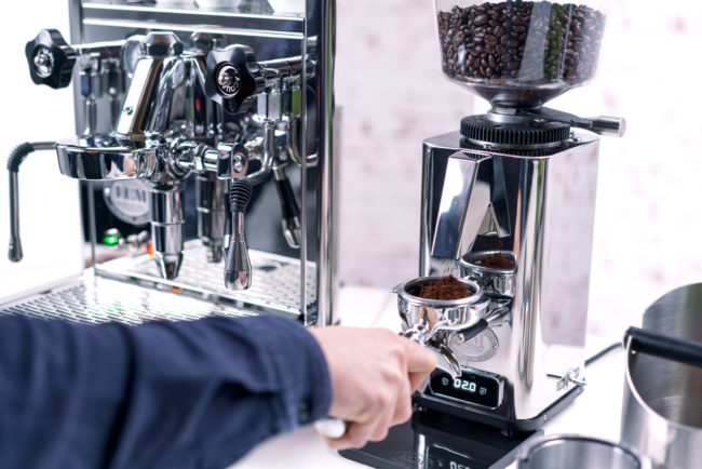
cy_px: 234
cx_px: 351
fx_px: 683
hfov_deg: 54.4
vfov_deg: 37.9
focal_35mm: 35
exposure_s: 1/100
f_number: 2.8
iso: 100
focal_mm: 35
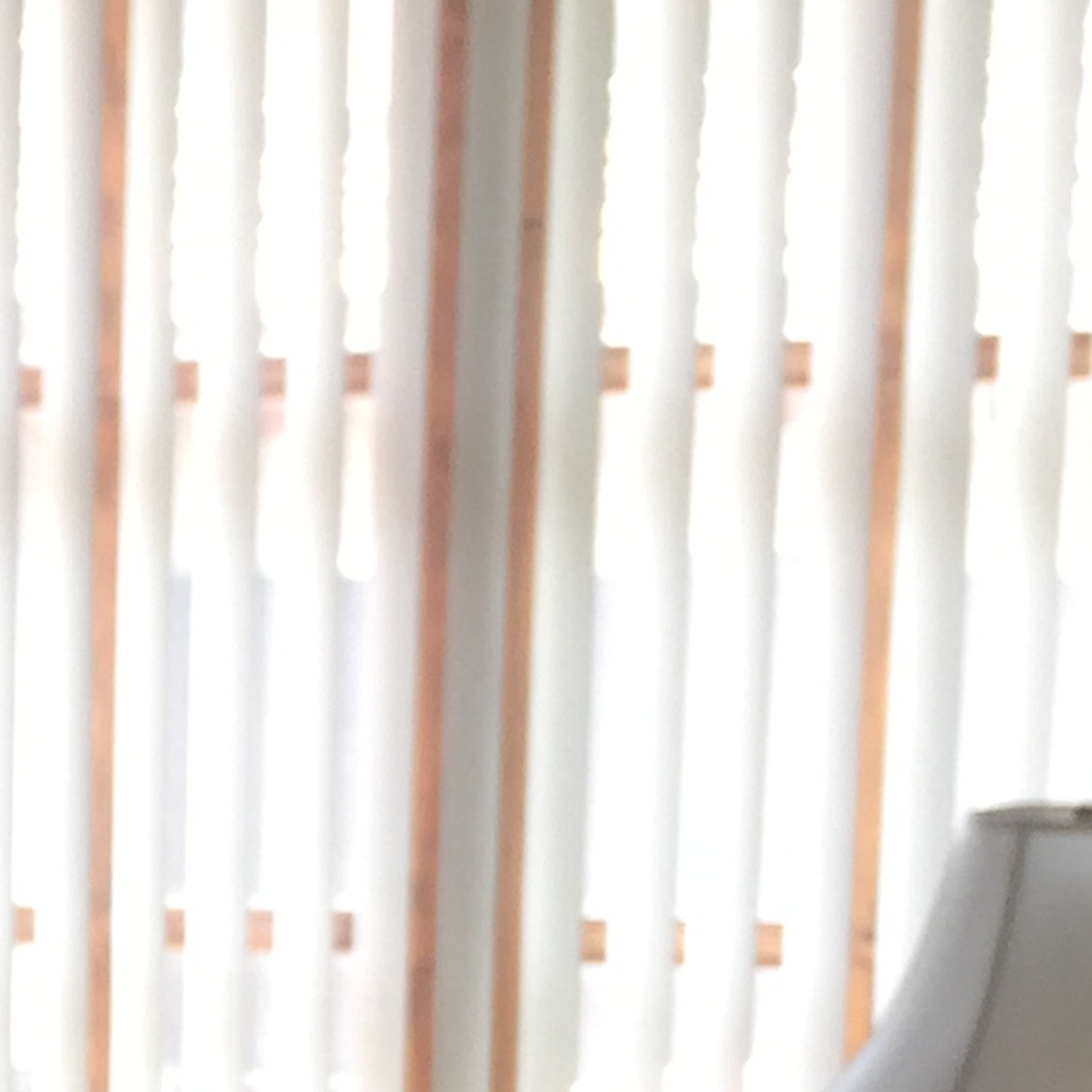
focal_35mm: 134
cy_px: 1426
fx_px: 4783
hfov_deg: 12.1
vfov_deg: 12.6
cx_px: -780
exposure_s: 1/30
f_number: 2.2
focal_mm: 4.15
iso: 32
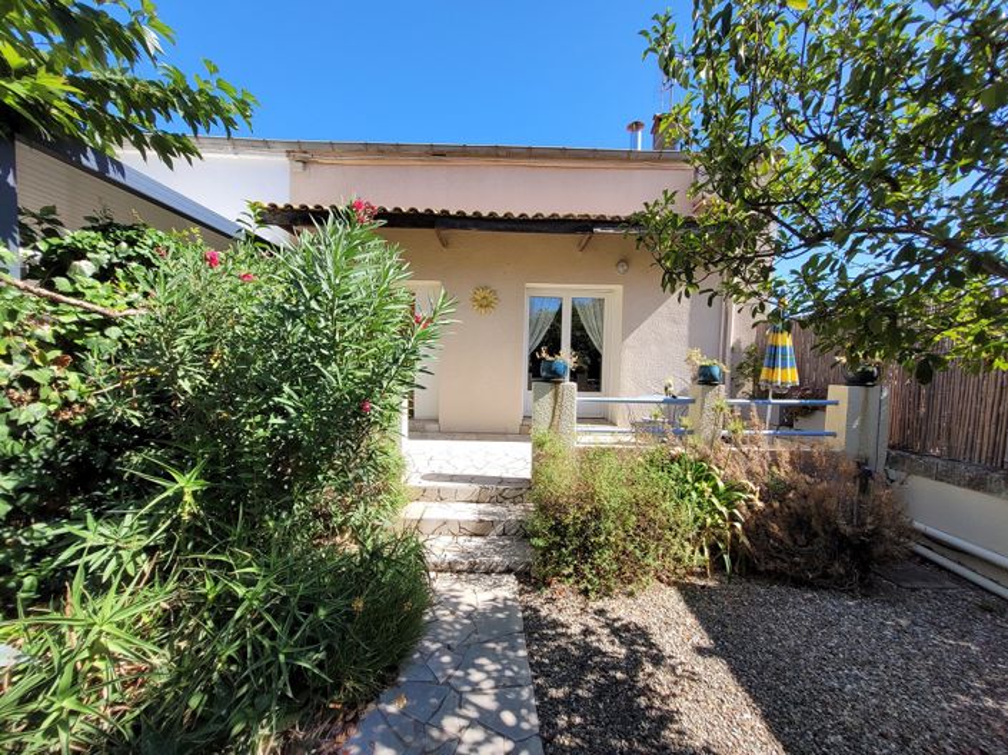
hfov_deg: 106.2
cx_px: 504
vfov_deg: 89.9
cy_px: 378
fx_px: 378
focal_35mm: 13
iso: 40
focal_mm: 1.74
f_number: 2.2
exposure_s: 1/671
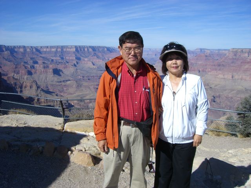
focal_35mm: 38
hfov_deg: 49.0
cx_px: 126
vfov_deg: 37.7
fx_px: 276
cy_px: 94
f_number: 4.3
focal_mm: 6.2
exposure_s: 1/800
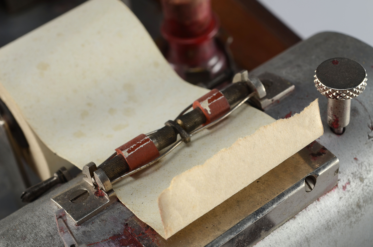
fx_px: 853
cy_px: 124
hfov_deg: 24.7
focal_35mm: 82
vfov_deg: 16.5
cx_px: 186
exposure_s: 1/80
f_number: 14
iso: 100
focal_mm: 55
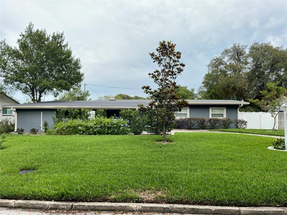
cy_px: 108
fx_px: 216
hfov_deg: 67.3
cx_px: 144
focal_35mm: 26
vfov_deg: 53.1
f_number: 1.6
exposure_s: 1/540
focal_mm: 5.1
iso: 32
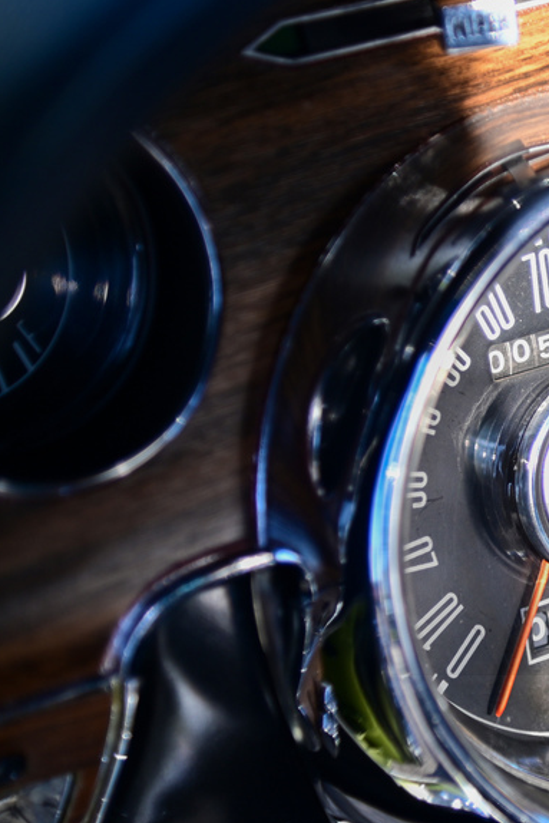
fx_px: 4778
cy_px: 391
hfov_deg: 6.5
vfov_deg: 9.8
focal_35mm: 209
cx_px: 662
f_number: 4
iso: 160
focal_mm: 120
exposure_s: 1/200
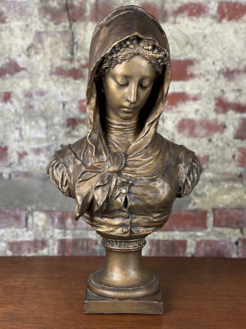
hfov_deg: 30.3
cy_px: 164
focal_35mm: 48
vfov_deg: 39.7
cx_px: 123
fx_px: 455
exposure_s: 1/50
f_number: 1.78
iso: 100
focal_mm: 6.86
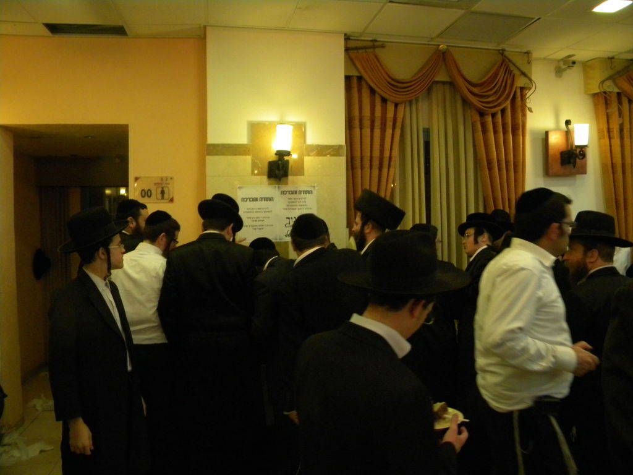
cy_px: 238
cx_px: 316
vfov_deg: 49.7
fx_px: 512
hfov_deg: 63.4
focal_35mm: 28
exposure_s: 1/49.8
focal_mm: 5
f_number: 3.5
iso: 400
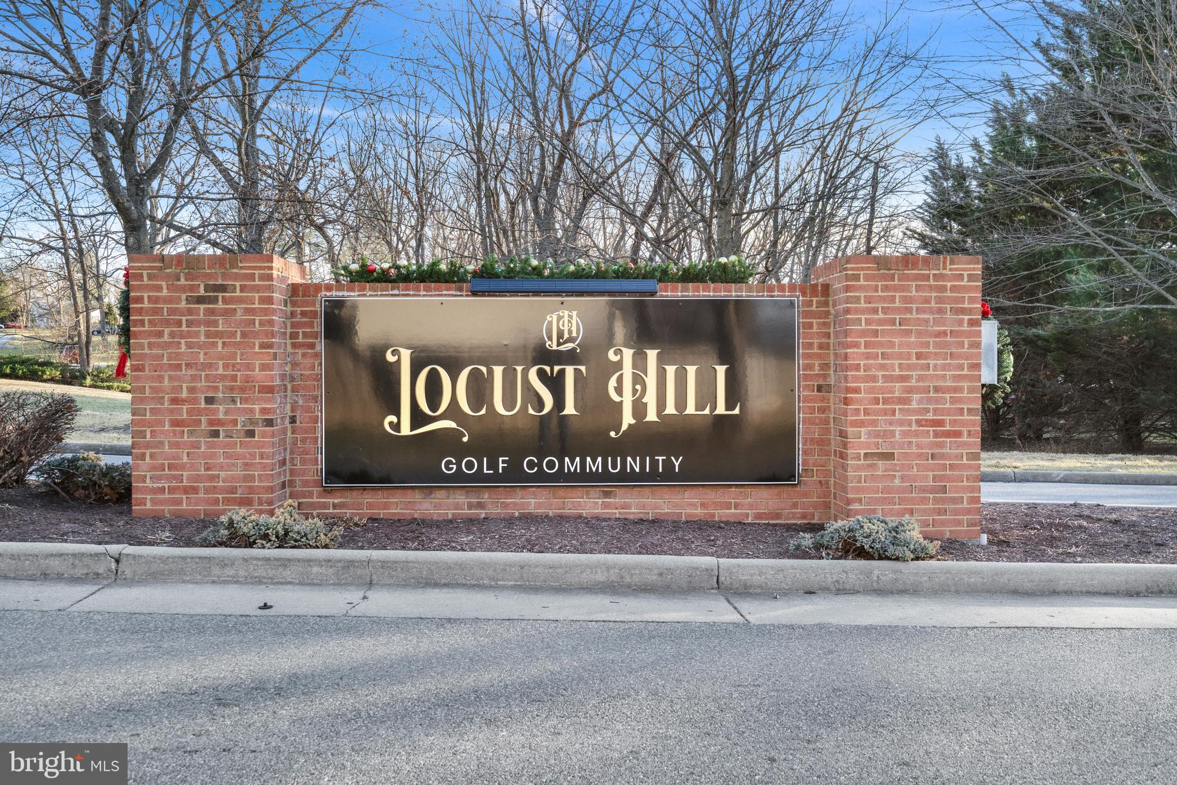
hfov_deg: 60.3
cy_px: 392
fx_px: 1013
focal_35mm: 31
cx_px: 588
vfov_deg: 42.3
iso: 800
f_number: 8
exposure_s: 1/100
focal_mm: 31
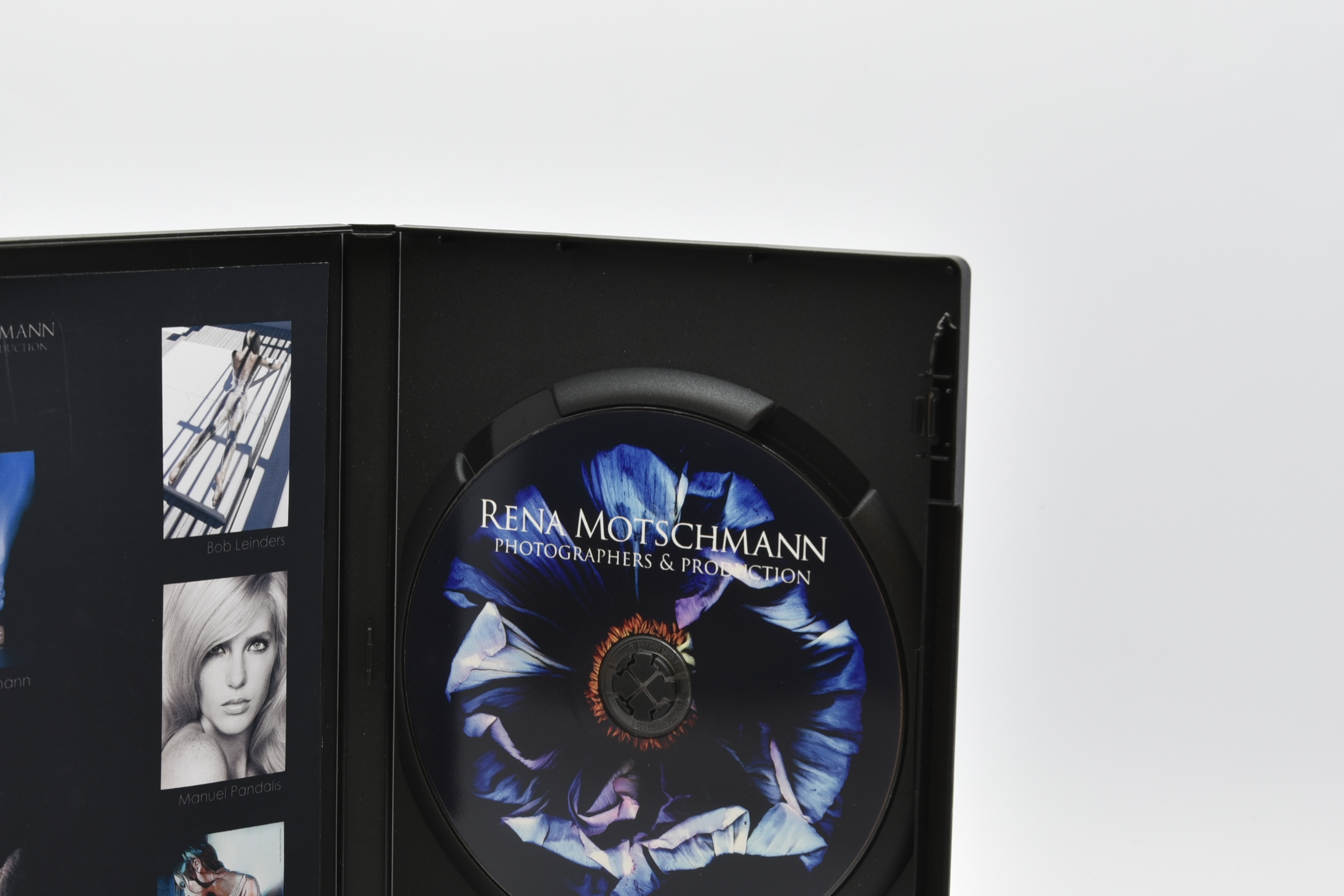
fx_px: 3808
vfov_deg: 13.4
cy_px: 659
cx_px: 410
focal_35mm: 102
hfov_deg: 19.9
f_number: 9
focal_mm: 60
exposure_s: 1/8
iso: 100
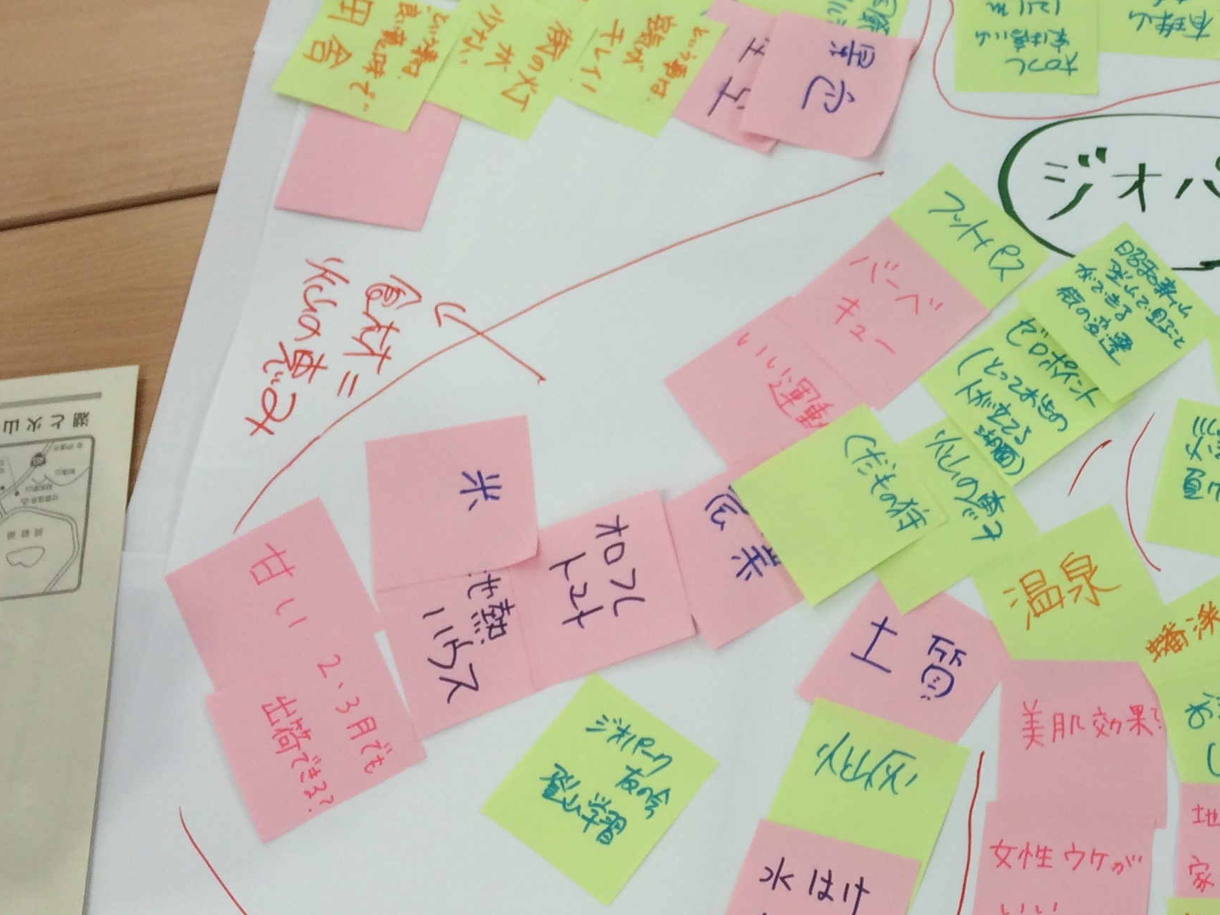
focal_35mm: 55
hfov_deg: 33.0
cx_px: 1115
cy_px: 346
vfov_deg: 26.5
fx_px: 1939
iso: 40
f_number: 2.2
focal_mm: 4.2
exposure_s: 1/60
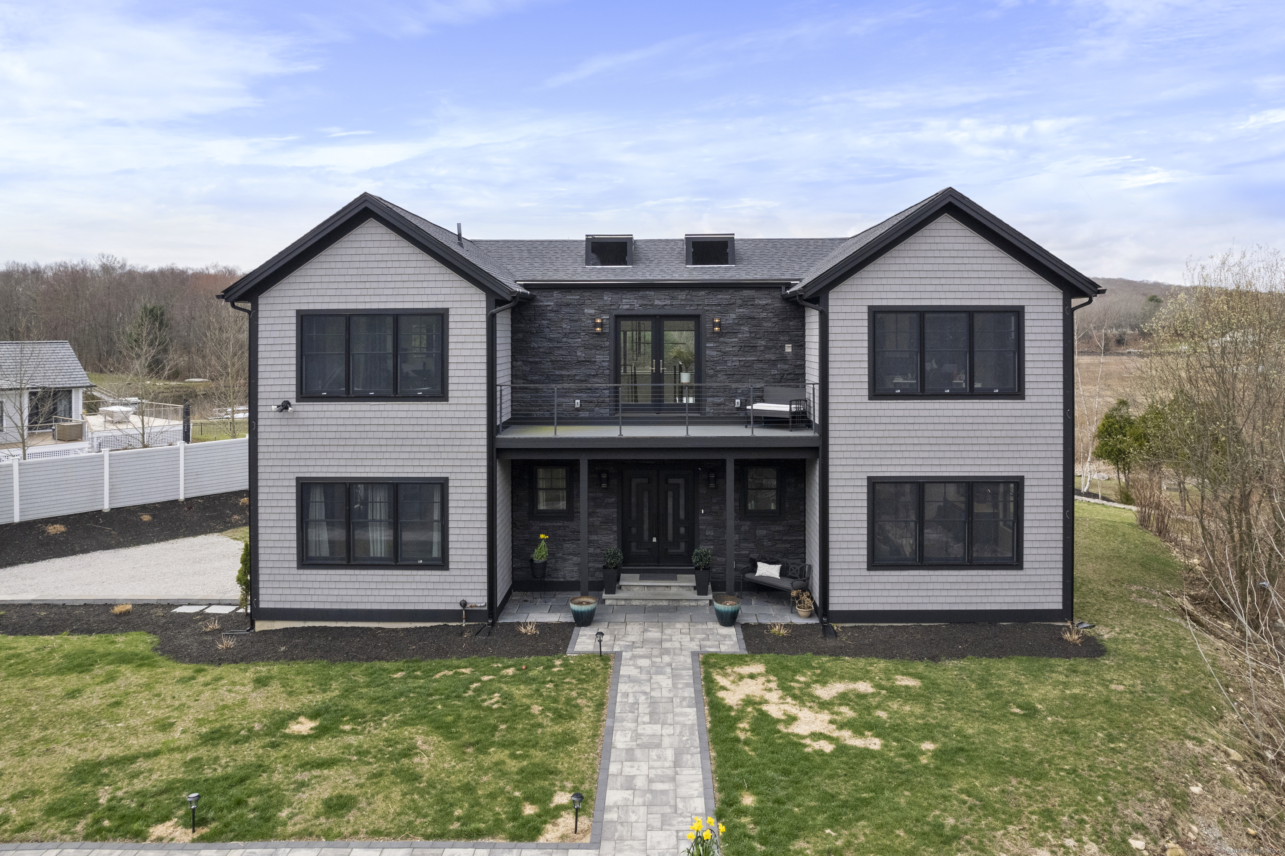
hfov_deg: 78.6
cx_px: 642
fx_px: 785
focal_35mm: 22
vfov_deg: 57.2
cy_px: 428
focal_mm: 8.38
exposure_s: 1/2500
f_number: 2.8
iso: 100
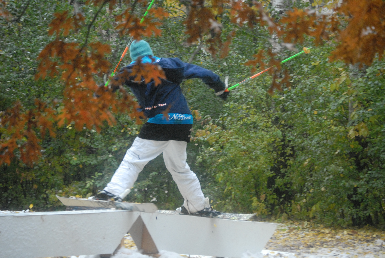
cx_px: 192
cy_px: 129
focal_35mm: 120
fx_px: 1285
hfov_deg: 17.0
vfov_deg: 11.5
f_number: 4.5
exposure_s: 1/200
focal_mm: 80
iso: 1600
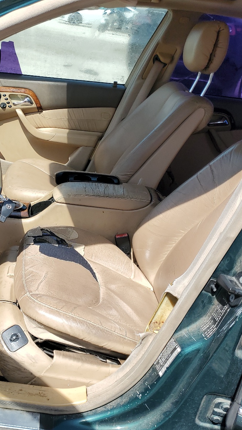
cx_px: 20
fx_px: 434
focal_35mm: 38
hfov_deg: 29.8
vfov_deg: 52.8
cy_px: 216
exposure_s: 1/1667
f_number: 1.5
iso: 50
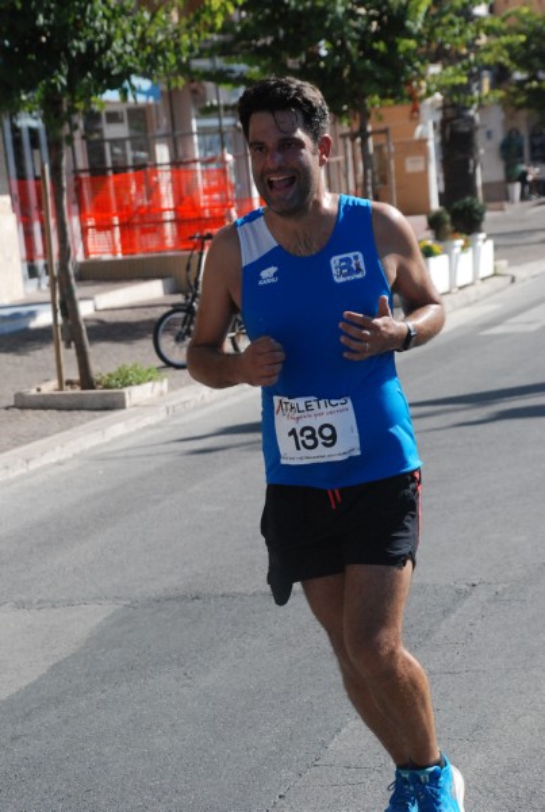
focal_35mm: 105
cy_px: 406
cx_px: 272
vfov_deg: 19.4
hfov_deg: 13.1
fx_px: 2372
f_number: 7.1
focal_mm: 70
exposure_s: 1/1600
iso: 1000
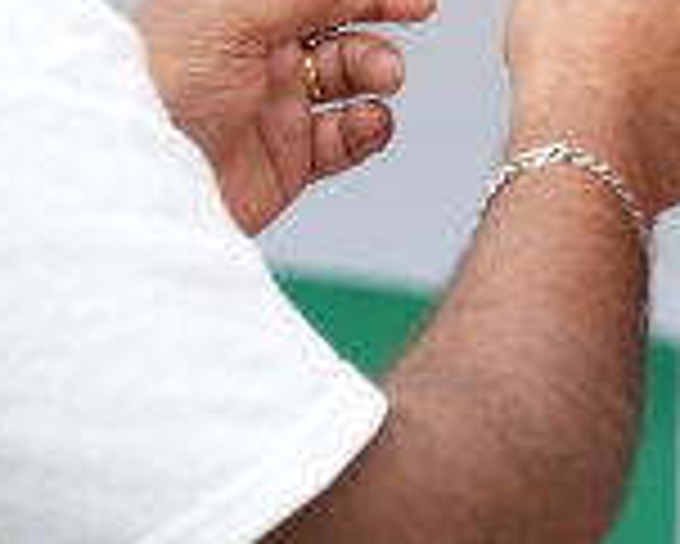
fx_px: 8941
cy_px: -501
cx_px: 1193
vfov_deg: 3.5
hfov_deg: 4.3
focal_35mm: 444
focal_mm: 70
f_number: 2.8
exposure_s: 1/1600
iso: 250
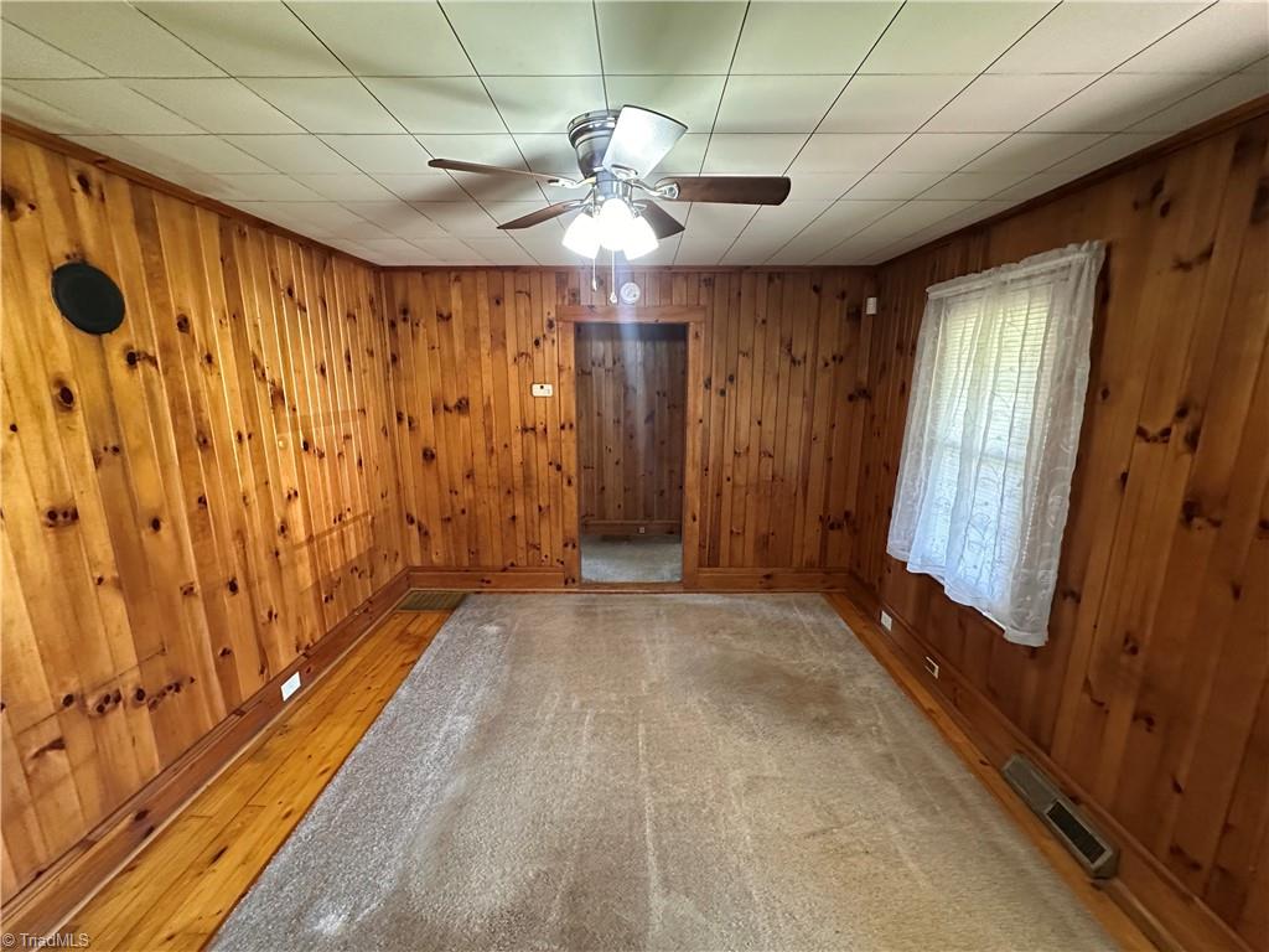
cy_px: 476
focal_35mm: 14
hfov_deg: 102.1
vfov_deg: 85.7
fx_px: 513
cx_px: 634
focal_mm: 2.22
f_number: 2.2
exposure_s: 1/60
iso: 640
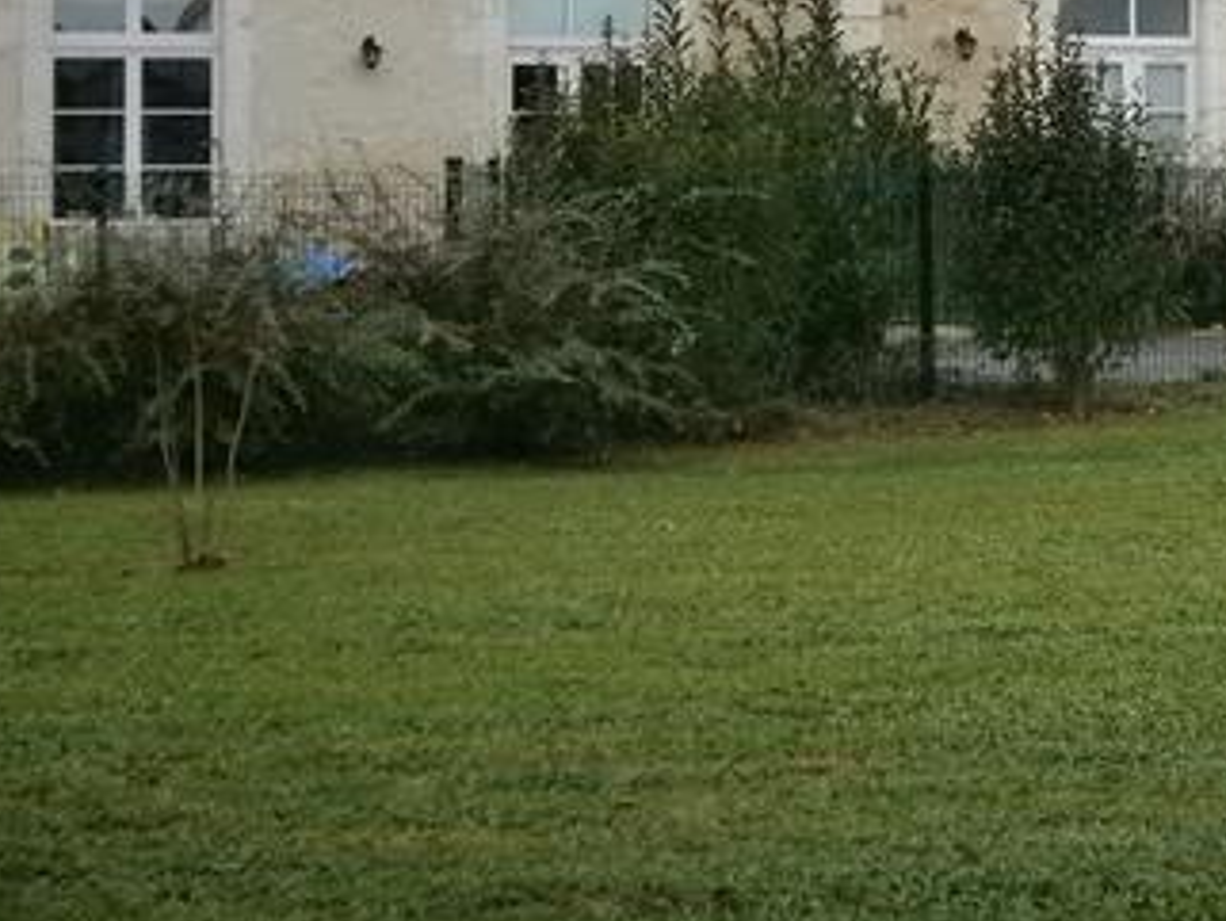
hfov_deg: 16.4
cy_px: 61
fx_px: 4145
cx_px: 1283
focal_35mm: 117
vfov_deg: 12.6
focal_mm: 8.3
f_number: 3.4
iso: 80
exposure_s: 1/250
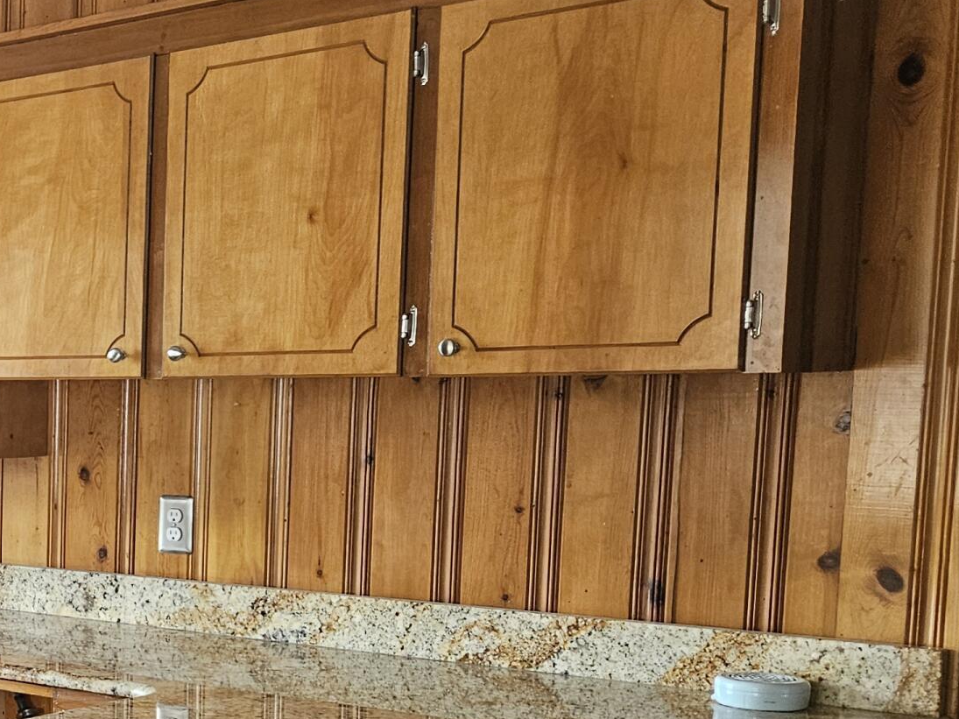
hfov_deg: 26.1
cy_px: 574
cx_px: -295
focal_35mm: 63
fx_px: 1745
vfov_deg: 23.0
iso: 320
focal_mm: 5.4
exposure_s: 1/170
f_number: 1.8
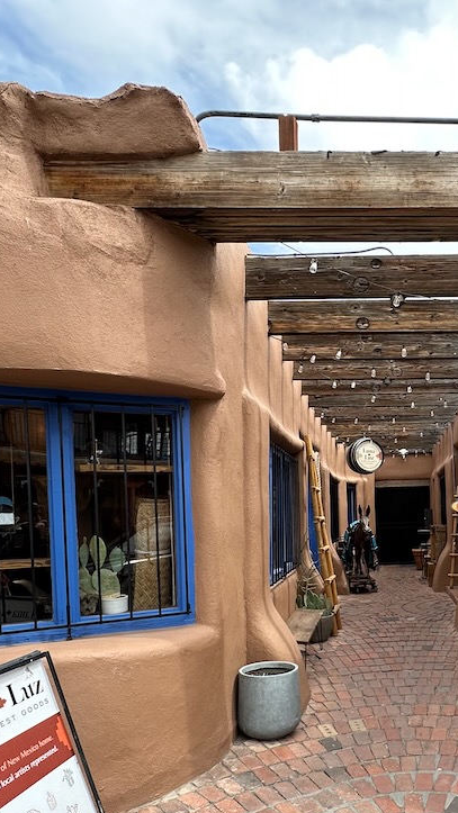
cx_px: 390
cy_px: 531
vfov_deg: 68.2
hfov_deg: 40.4
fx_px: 583
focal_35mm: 27
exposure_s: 1/350
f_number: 2.2
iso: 40
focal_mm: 2.22
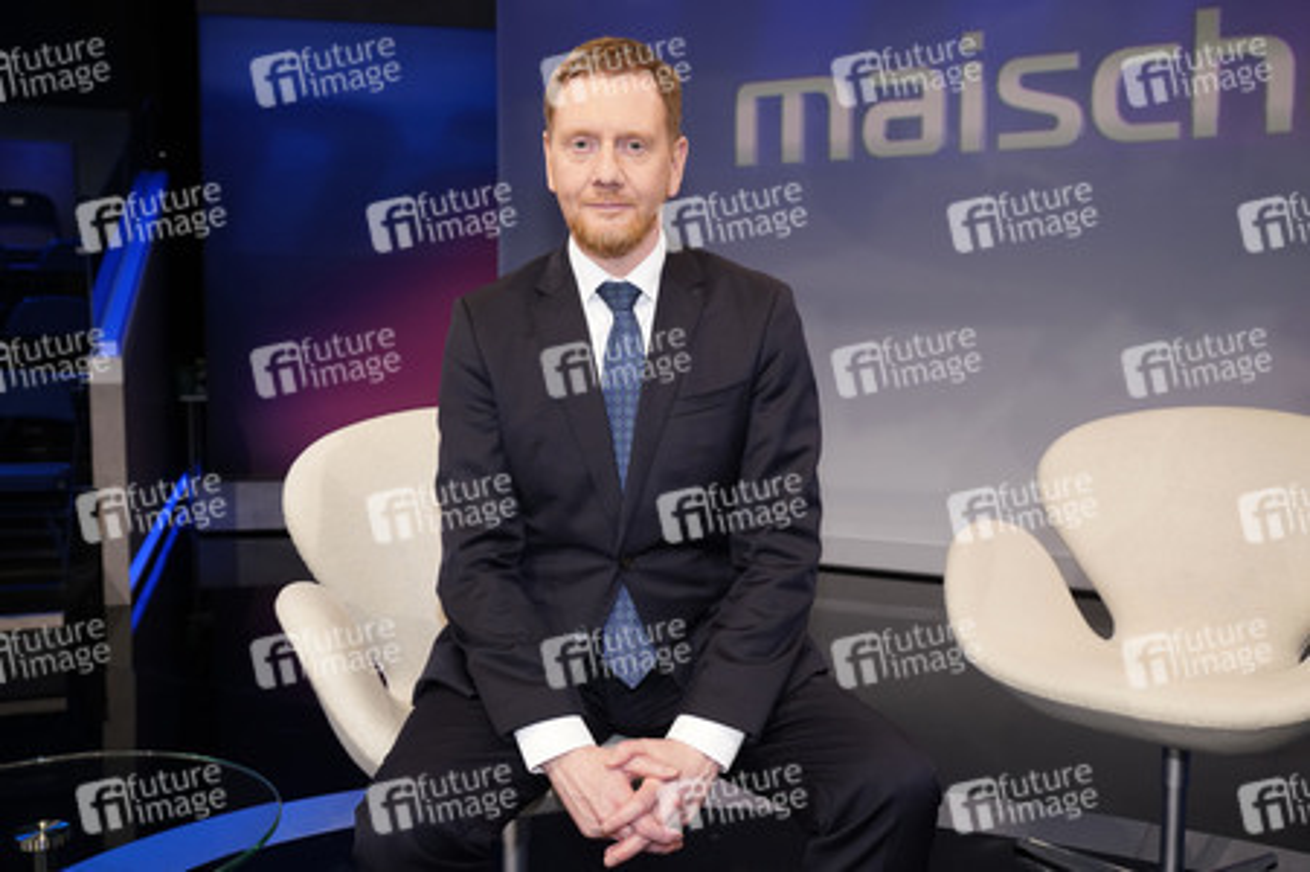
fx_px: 1164
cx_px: 655
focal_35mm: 32
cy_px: 436
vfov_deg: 41.1
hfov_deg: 58.8
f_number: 5.6
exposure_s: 1/125
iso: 2000
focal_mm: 32
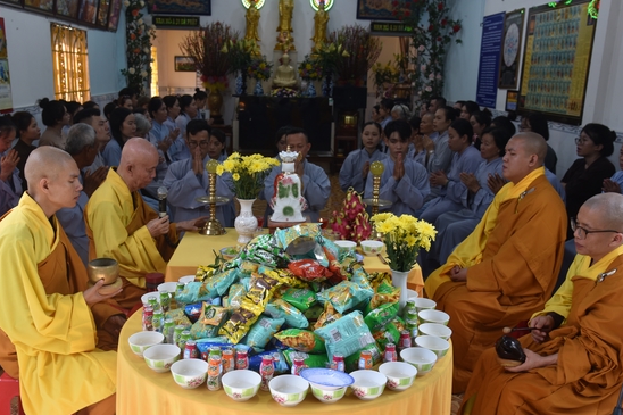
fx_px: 657
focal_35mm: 38
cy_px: 229
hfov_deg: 50.7
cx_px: 298
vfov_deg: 35.0
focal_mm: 32
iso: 400
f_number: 5
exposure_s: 1/100
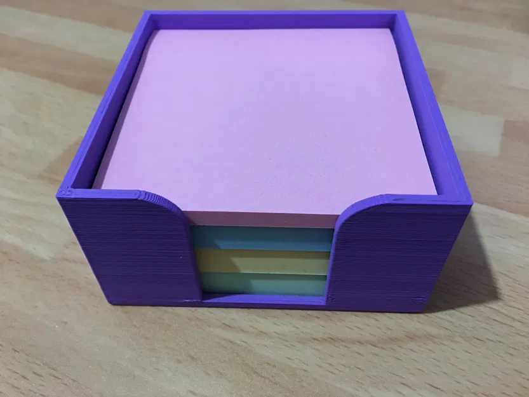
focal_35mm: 29
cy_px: 198
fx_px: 443
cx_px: 264
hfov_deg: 61.7
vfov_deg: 48.2
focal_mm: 4.15
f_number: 2.2
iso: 100
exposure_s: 1/8
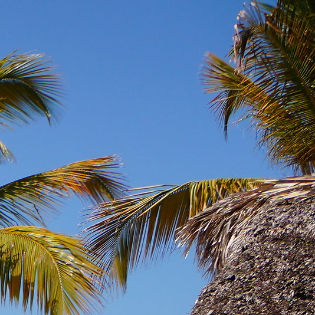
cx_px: -360
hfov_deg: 13.7
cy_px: 339
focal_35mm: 103
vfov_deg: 16.4
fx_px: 1060
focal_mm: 18
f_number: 3.5
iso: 100
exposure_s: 1/2500
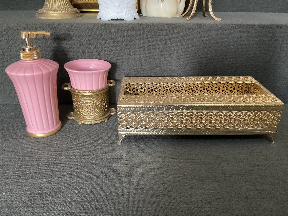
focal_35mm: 29
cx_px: 144
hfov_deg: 61.7
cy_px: 108
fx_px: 241
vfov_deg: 48.2
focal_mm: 3
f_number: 1.8
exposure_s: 1/40
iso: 250
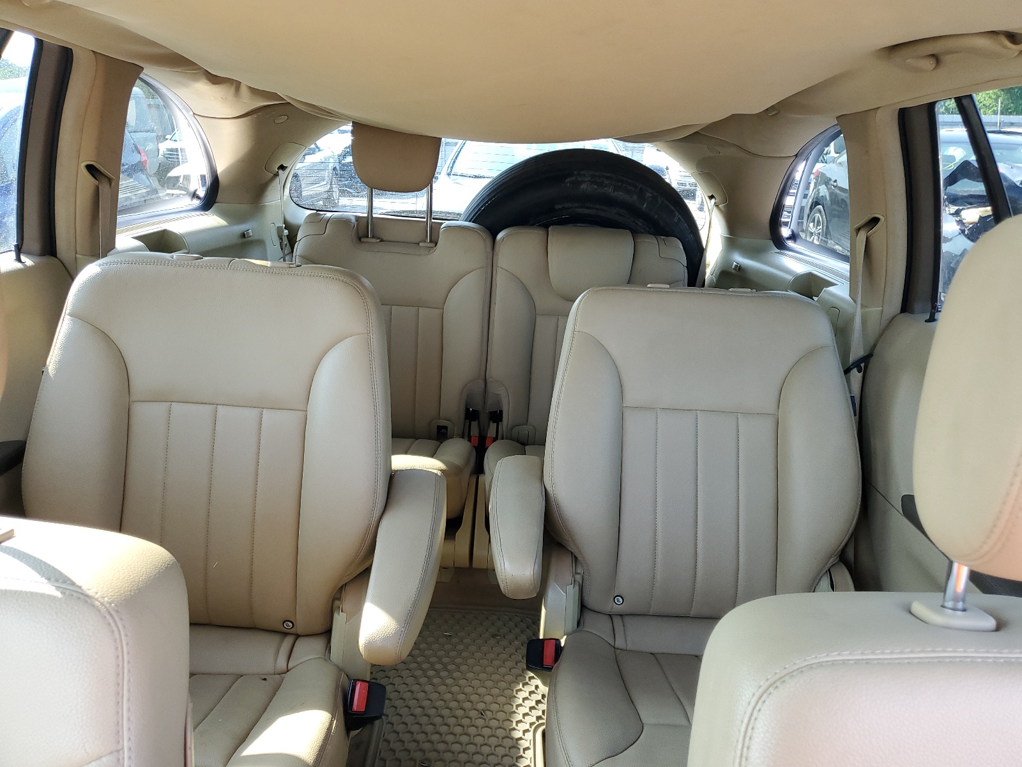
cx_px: 511
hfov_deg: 67.3
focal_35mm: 26
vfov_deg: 53.1
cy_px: 384
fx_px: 768
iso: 87
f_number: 1.5
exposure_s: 1/100
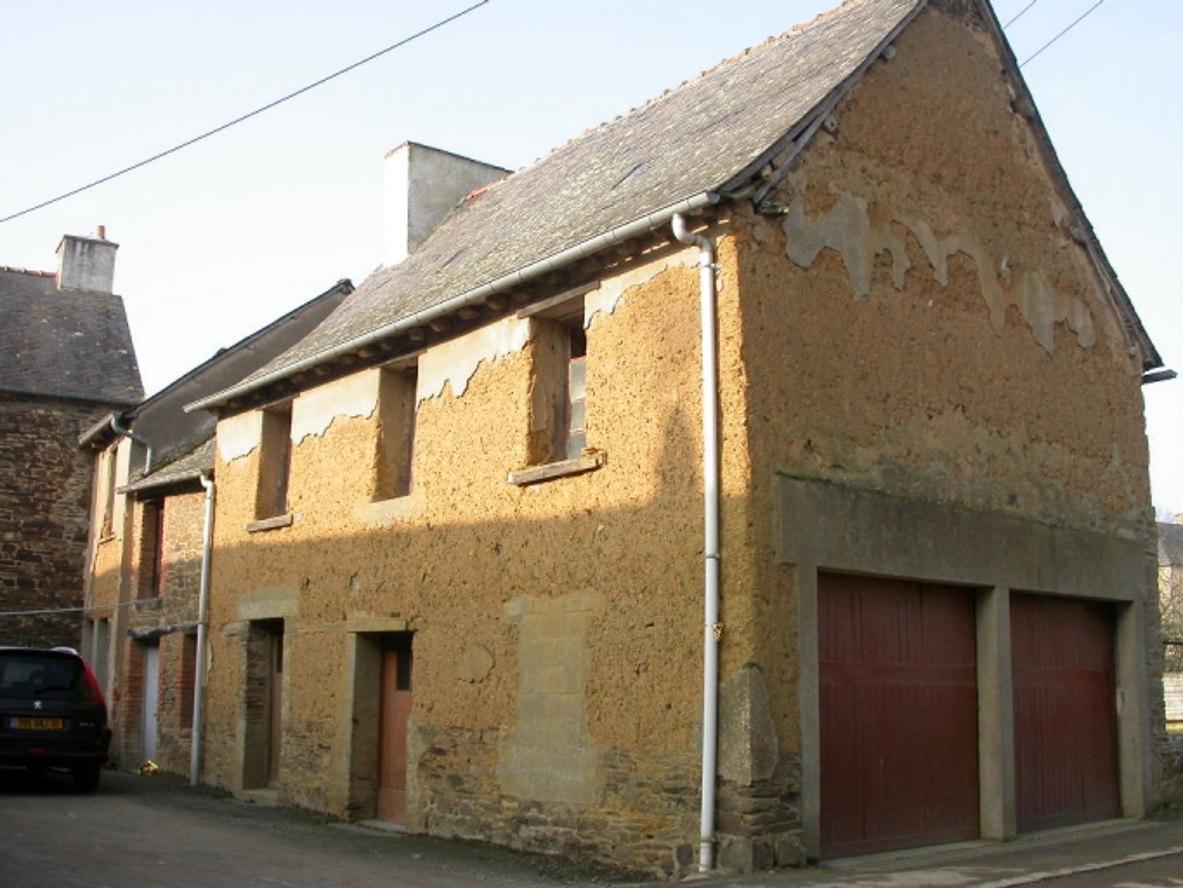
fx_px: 1299
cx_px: 592
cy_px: 444
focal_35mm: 38
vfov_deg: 37.7
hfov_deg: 49.0
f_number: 6
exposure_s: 1/162
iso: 100
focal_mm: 7.85
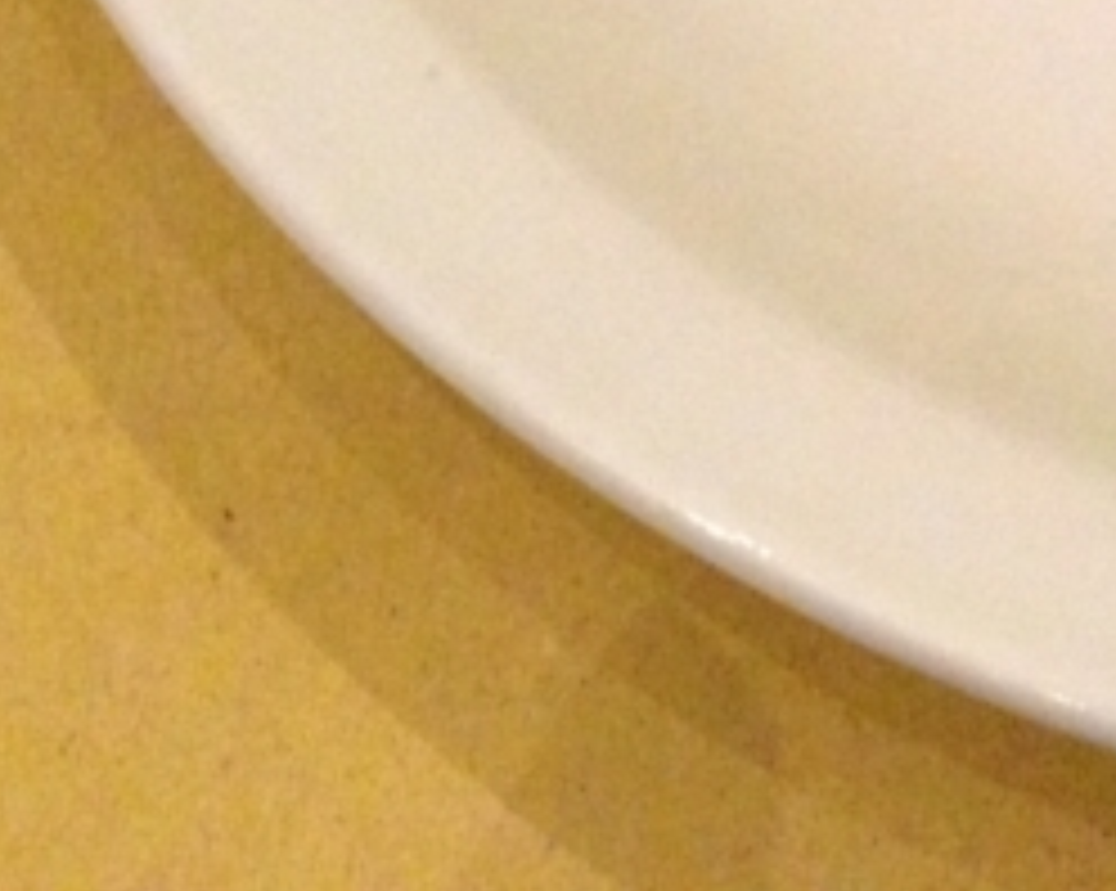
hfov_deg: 12.8
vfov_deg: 10.2
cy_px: -832
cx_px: 1791
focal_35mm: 141
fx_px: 4653
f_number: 2.4
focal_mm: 4.28
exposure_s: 1/15
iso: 400
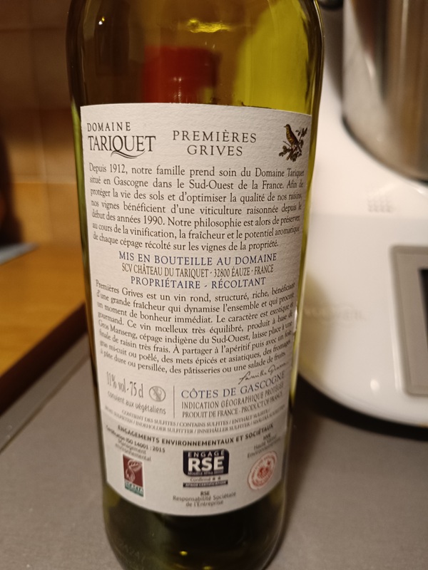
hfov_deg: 56.8
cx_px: 214
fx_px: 396
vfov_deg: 71.6
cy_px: 285
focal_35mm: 24
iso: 910
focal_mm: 5.59
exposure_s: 1/25
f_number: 1.88
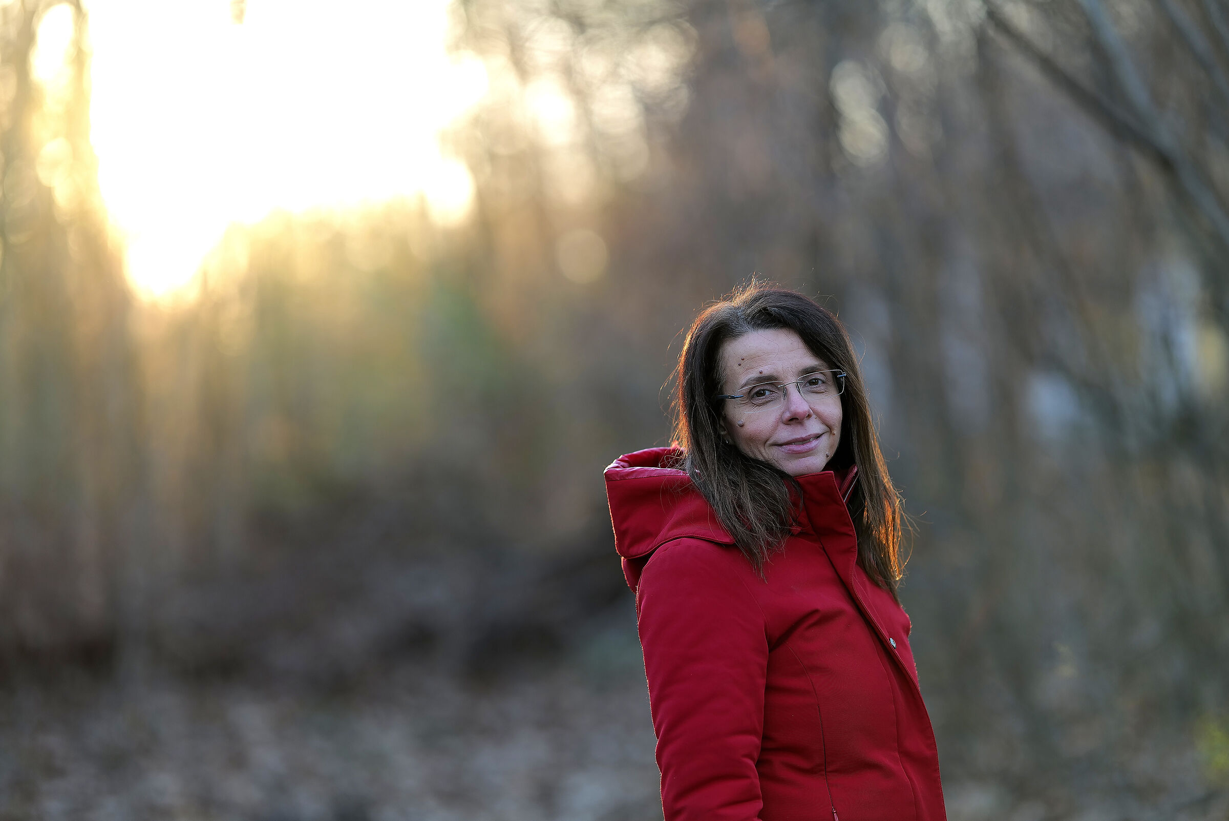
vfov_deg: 13.1
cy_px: 410
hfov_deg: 19.4
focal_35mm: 105
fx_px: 3586
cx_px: 614
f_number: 1.6
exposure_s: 1/200
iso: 100
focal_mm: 105
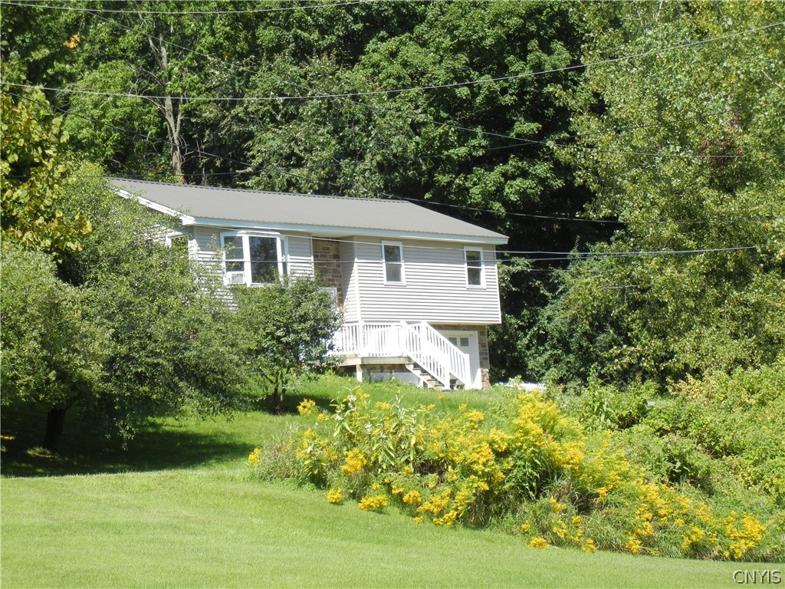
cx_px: 392
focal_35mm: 116
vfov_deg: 12.8
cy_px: 294
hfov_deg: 17.0
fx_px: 2631
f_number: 4.6
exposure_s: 1/450
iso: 160
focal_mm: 20.9
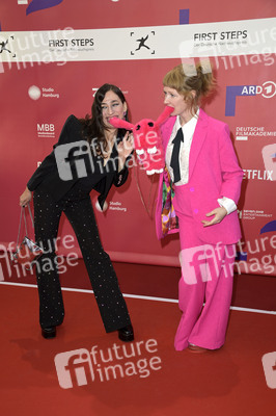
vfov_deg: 44.5
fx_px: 507
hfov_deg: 30.5
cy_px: 208
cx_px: 138
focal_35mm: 44
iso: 400
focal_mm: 44
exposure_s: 1/250
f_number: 5.6
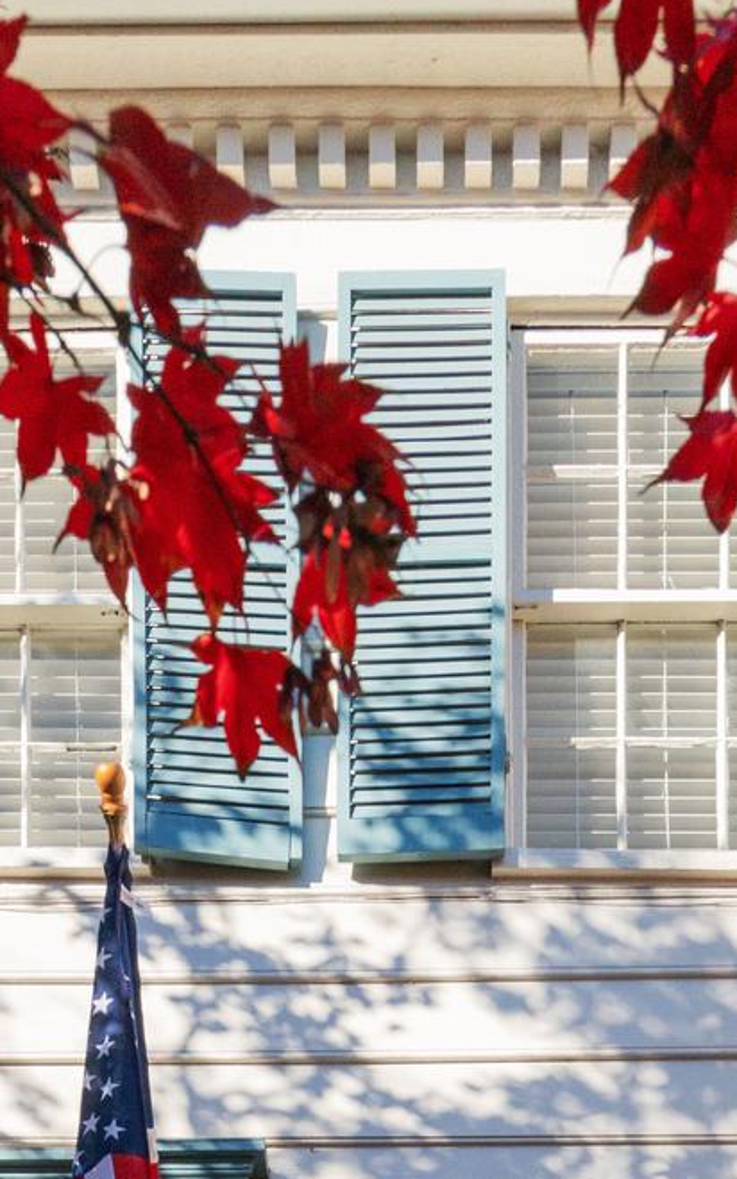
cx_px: 430
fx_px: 1221
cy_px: 1292
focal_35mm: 38
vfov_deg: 41.3
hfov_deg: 33.5
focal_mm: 16
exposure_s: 1/1600
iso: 1250
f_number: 8
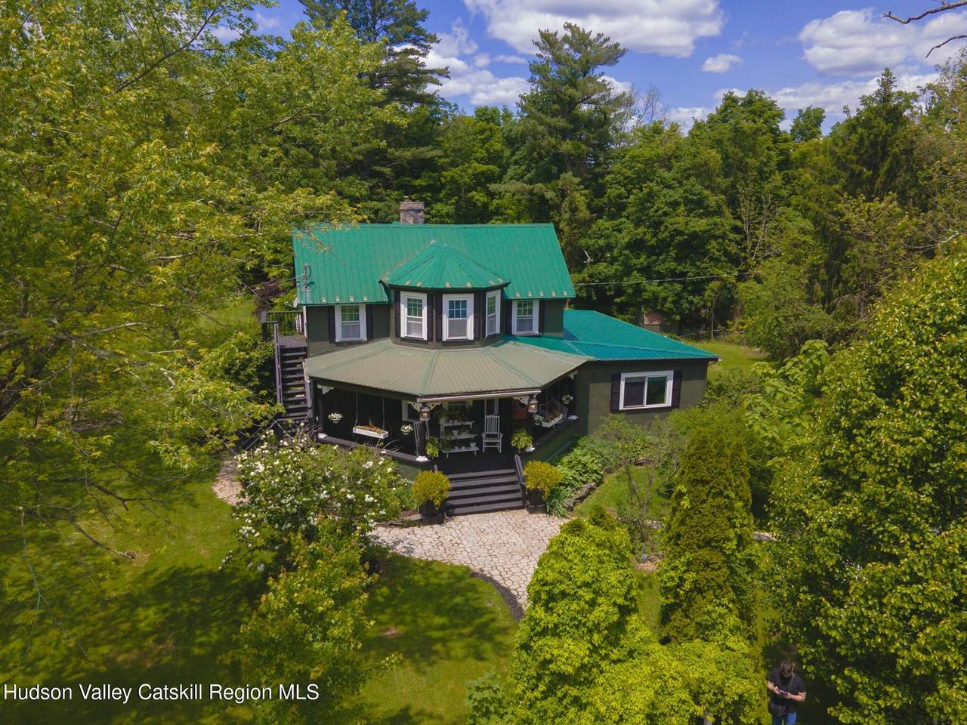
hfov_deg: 71.6
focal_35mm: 24
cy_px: 362
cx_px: 484
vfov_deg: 56.8
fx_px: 670
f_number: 2.8
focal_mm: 4.5
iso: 100
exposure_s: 1/500
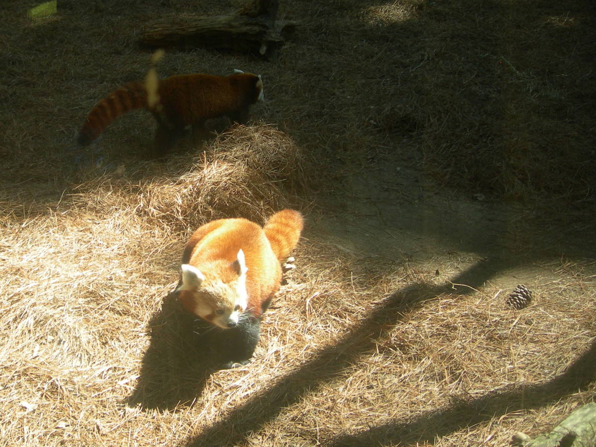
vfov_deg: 27.5
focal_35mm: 53
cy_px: 193
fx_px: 912
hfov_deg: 35.7
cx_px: 189
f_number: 2.8
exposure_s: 1/154
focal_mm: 7.8
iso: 50
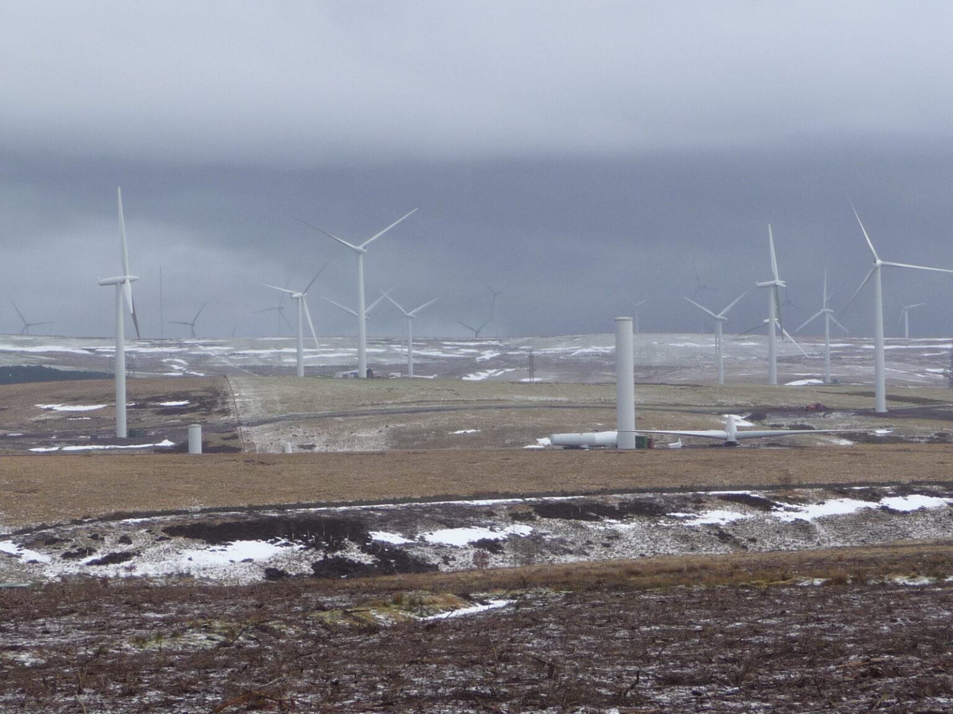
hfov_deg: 17.6
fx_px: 3083
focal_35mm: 112
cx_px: 476
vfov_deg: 13.2
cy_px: 357
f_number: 4.5
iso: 100
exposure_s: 1/320
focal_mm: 11.3
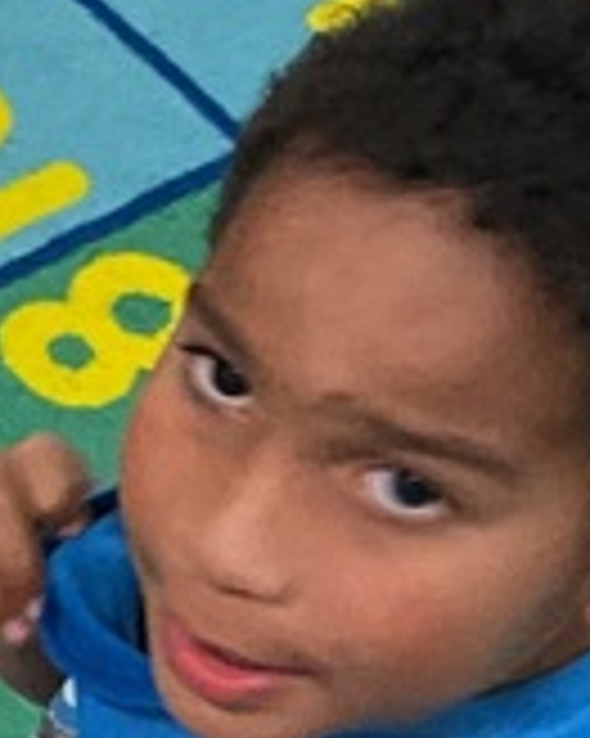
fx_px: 3867
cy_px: 396
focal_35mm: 177
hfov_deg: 7.8
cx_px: -1036
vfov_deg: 10.9
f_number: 1.8
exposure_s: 1/60
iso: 160
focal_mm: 3
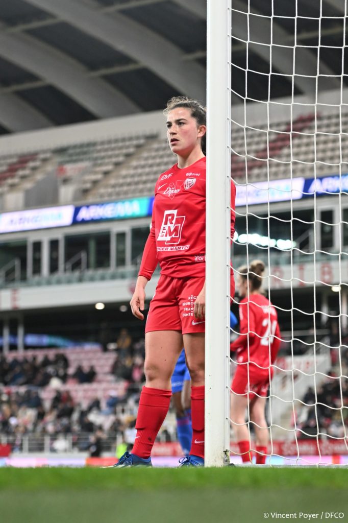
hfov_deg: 9.9
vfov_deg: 14.9
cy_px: 262
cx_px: 174
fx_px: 2002
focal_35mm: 138
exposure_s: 1/1000
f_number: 2.8
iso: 2500
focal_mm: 92
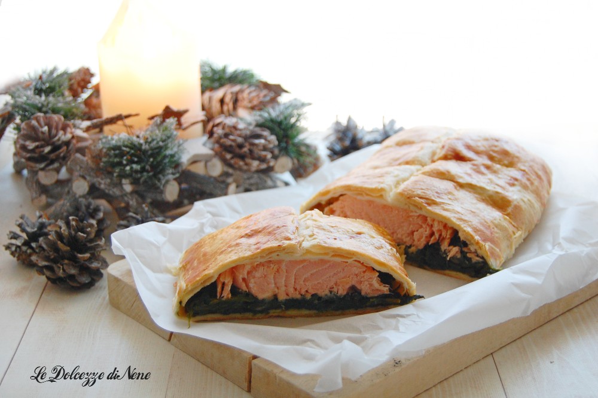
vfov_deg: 21.5
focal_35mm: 63
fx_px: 1046
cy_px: 199
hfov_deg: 31.9
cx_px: 299
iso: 800
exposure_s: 1/30
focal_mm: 42
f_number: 5.3
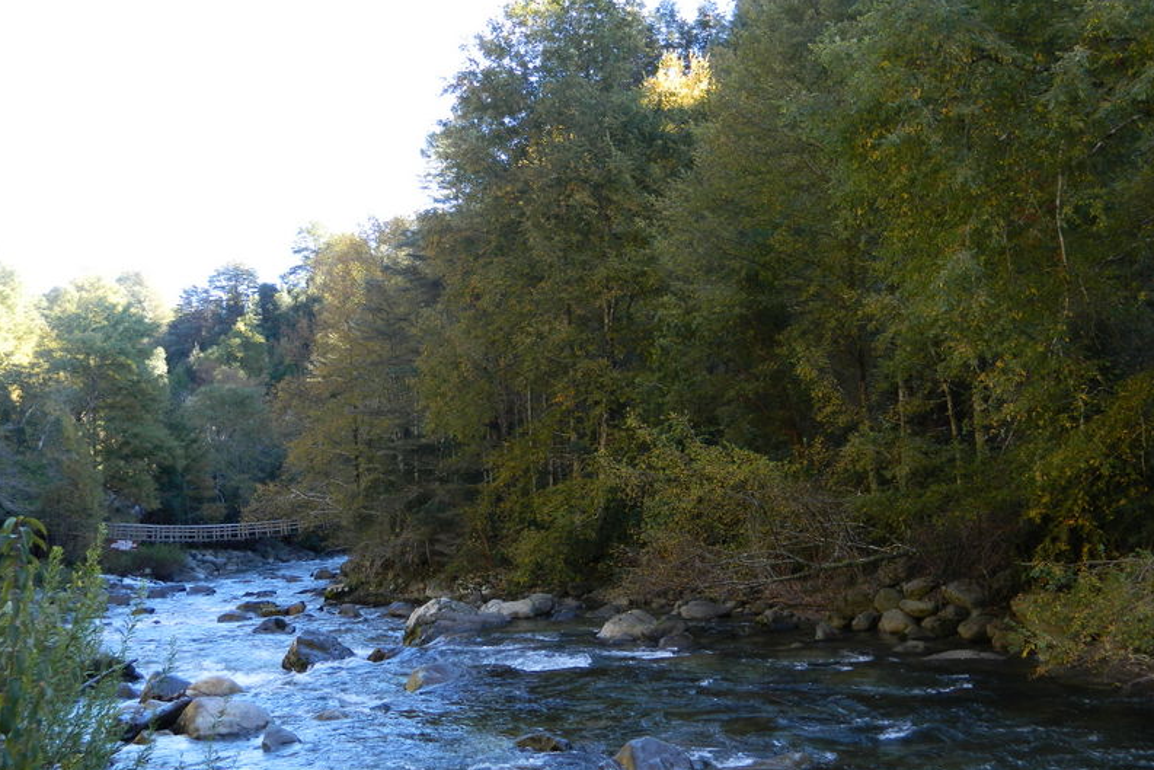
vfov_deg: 31.2
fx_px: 1379
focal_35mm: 43
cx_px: 575
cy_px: 397
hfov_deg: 45.4
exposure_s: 1/40
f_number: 3.5
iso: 80
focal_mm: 7.3
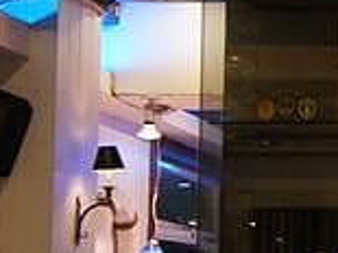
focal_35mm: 194
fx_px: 1893
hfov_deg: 9.0
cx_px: 866
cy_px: 198
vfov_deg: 7.6
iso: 1000
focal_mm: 26
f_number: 4
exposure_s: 1/40
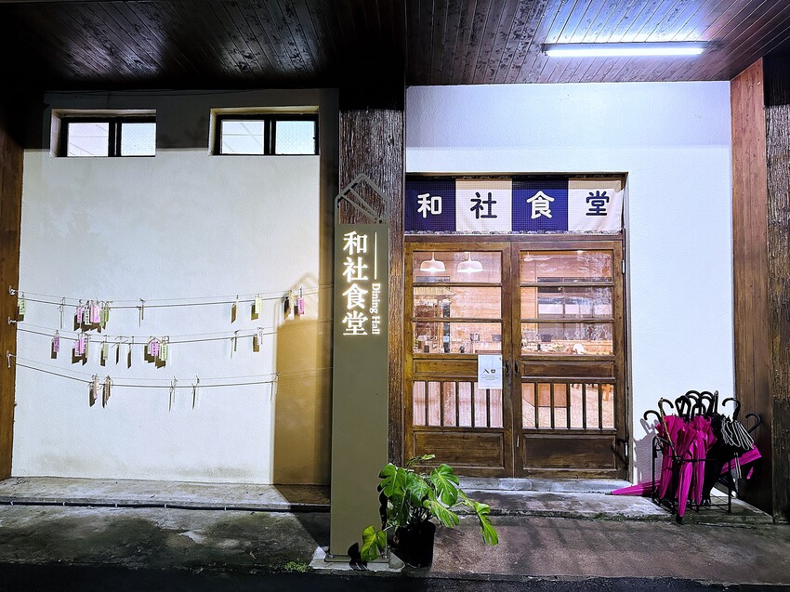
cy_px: 296
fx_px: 548
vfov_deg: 56.8
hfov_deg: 71.6
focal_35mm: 24
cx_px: 395
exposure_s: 1/60
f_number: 1.78
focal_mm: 6.86
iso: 400
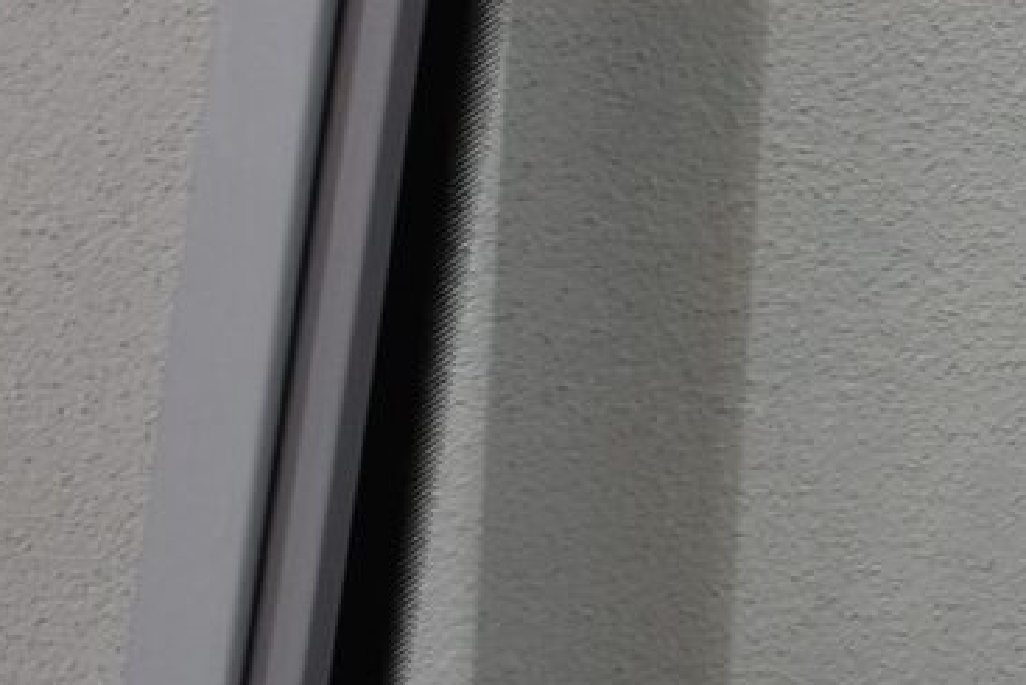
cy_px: -365
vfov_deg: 6.2
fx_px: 6257
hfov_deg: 8.6
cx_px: 2379
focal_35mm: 219
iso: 360
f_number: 5.6
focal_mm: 21
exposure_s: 1/125
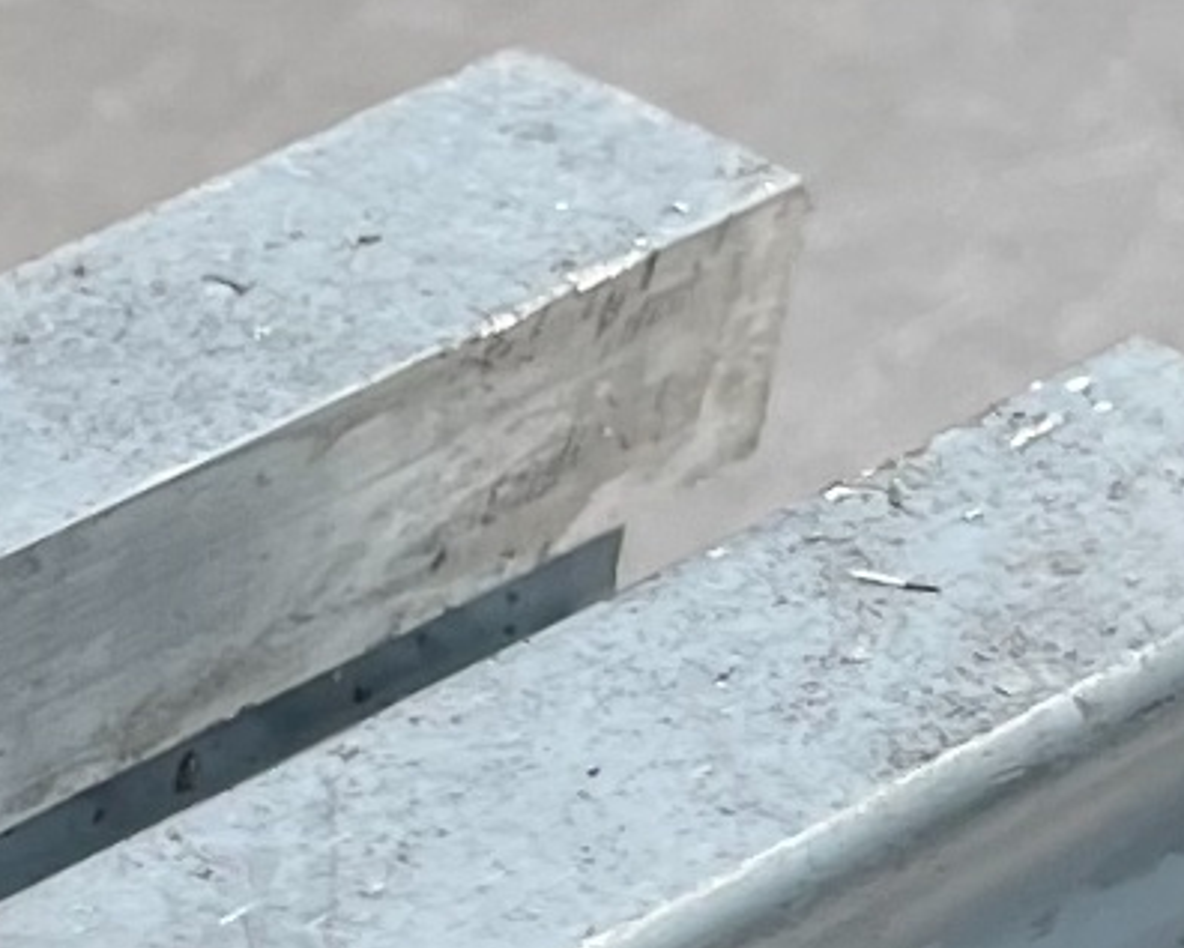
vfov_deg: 7.3
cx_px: -1456
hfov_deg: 8.6
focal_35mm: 209
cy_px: 1328
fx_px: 7326
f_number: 1.6
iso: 80
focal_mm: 5.1
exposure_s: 1/121
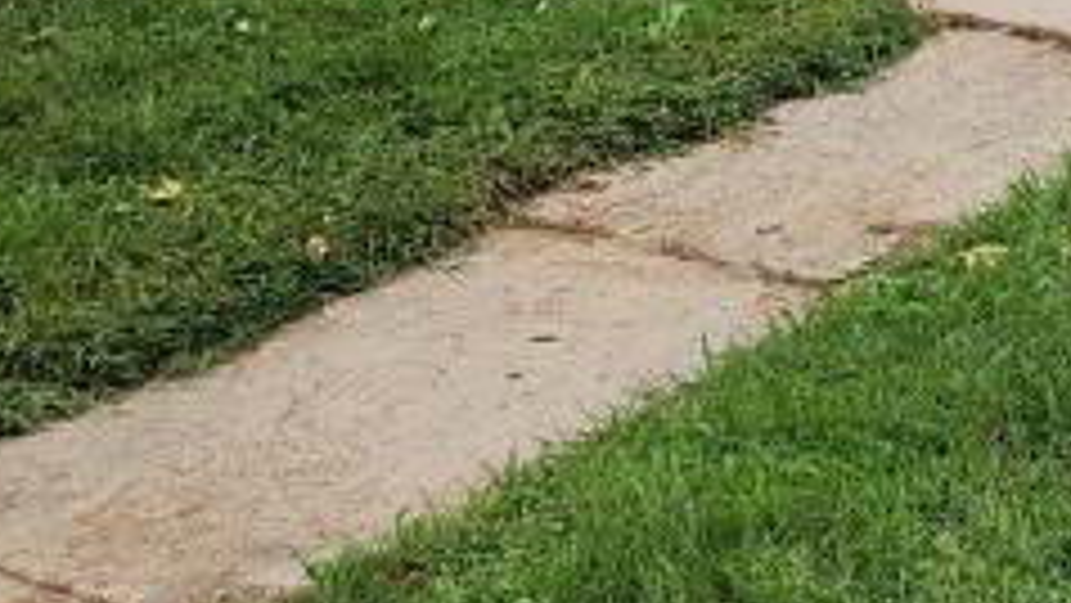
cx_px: 1584
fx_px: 3068
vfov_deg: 10.0
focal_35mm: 108
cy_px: -783
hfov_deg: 17.8
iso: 20
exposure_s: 1/876
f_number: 1.8
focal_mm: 5.4
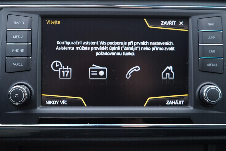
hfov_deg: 53.1
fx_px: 226
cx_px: 113
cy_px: 76
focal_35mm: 36
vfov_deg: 36.9
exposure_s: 1/40
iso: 400
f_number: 2.8
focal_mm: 24
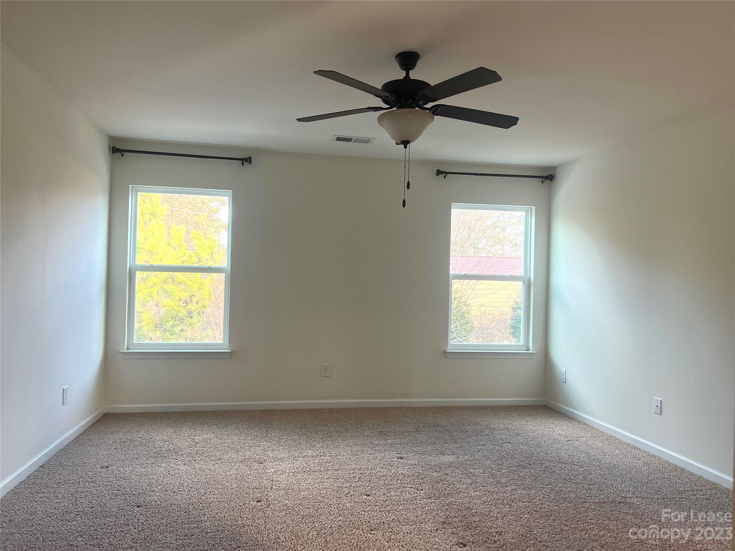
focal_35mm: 26
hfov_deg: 67.3
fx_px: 552
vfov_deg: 53.1
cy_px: 276
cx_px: 368
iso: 125
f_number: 1.5
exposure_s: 1/120
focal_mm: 5.7
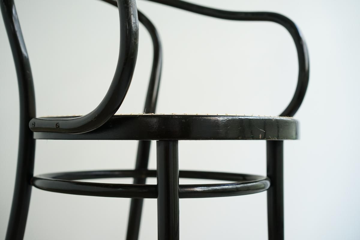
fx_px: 550
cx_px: 180
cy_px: 120
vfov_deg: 24.6
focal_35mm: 55
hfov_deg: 36.2
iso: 500
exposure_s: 1/125
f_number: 4
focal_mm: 55
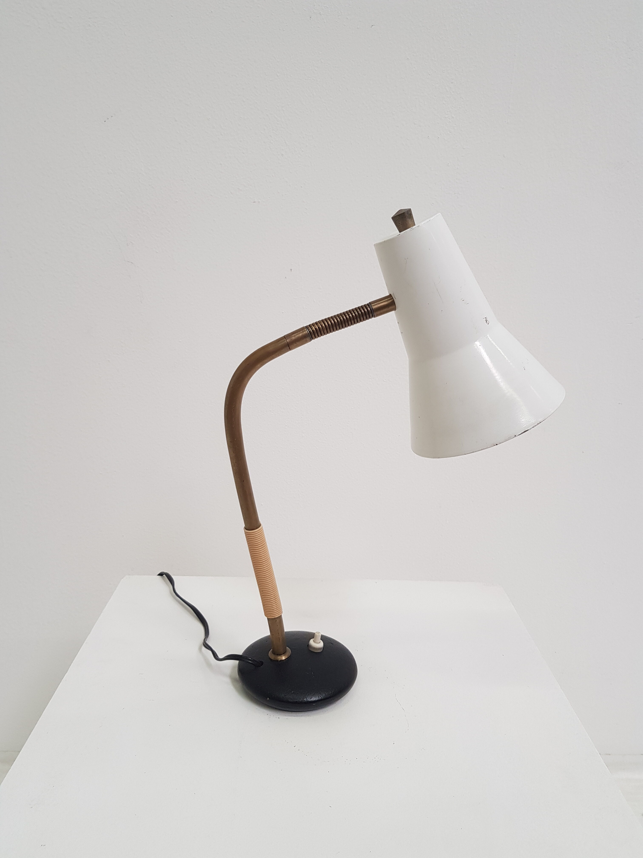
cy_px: 429
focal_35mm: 26
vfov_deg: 67.3
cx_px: 322
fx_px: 644
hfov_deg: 53.1
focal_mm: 4.2
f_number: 1.7
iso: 80
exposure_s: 1/50
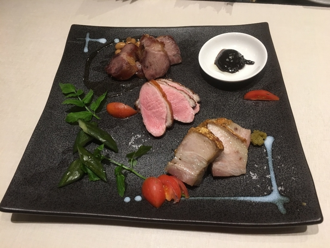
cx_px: 165
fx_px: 276
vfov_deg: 48.2
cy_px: 124
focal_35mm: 29
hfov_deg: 61.7
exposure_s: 1/15
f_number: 2.2
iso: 40
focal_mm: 4.15
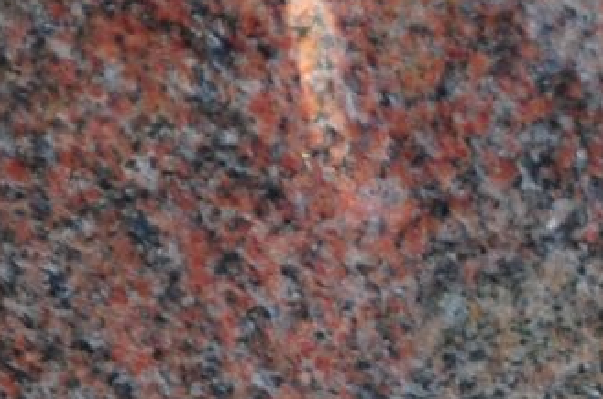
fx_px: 15535
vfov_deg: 1.5
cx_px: 1168
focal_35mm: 929
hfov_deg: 2.2
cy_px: 869
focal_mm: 95
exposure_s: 1/160
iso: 250
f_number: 5.3
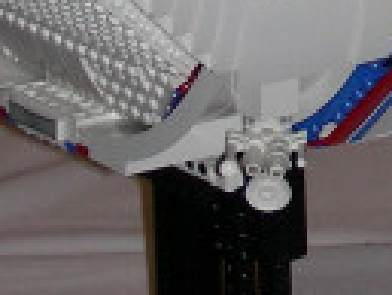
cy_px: -392
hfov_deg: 5.9
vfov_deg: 4.4
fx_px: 3729
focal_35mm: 329
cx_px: 705
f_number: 3.5
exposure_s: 1/60.1
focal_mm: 8.8
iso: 50
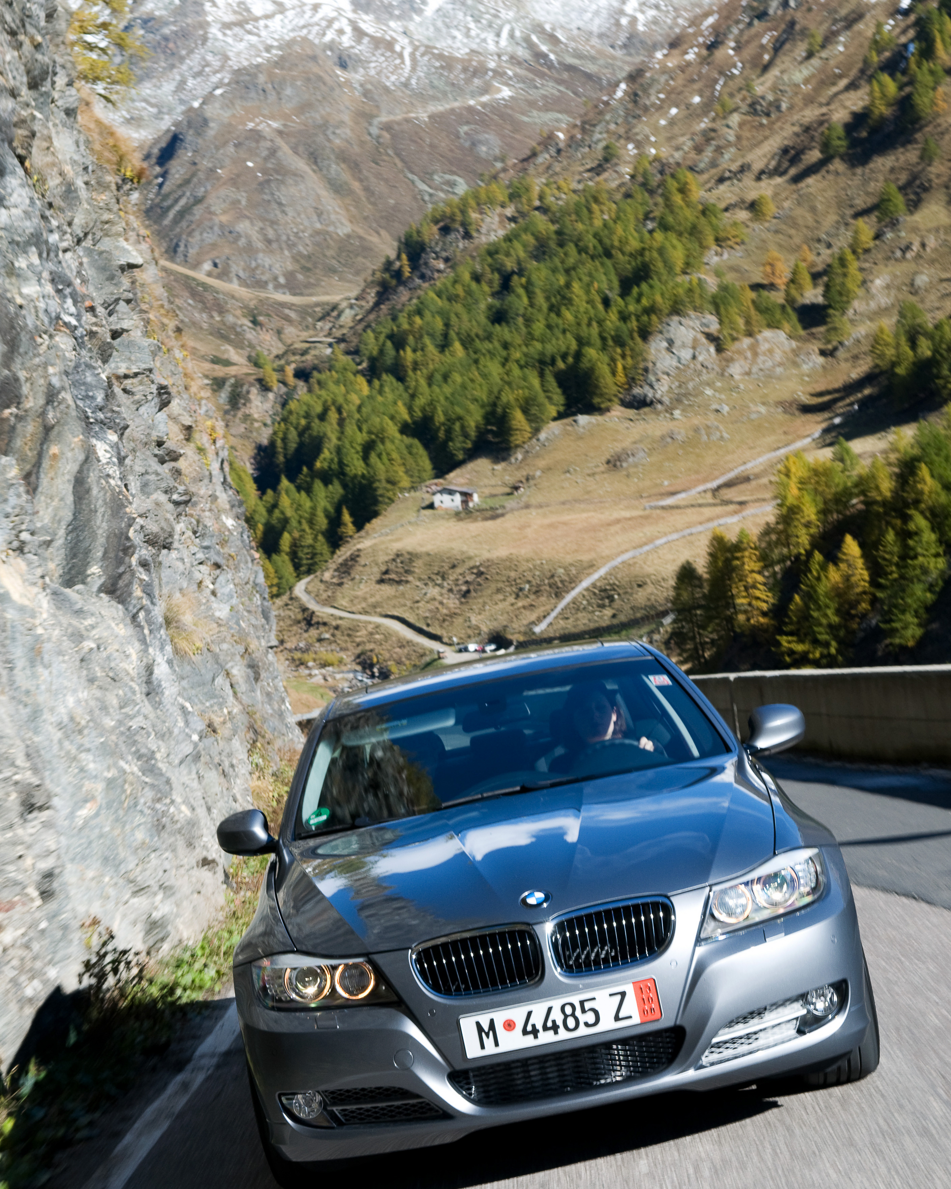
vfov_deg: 29.1
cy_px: 660
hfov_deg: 23.5
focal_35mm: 65
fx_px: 2287
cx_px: 475
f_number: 10
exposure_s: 1/80
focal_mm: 38
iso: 200
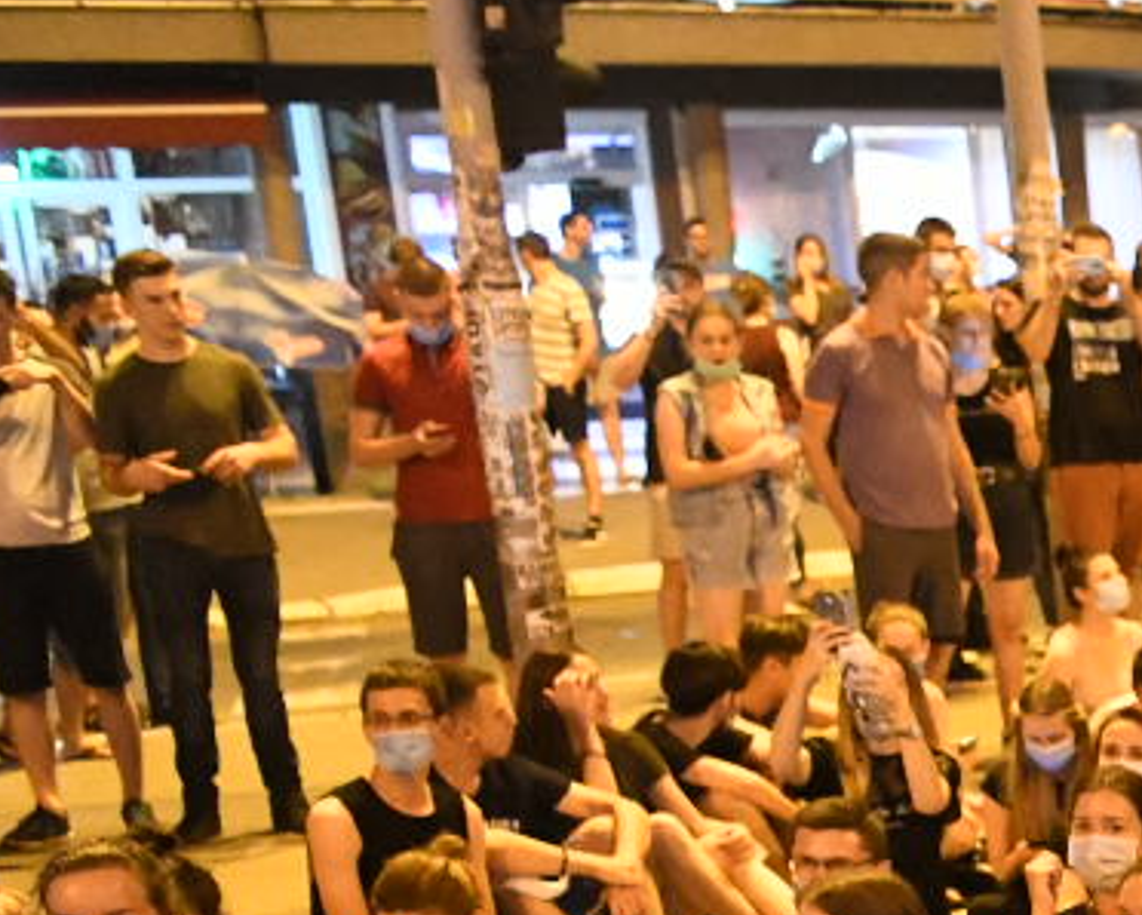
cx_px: 2358
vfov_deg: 14.5
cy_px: 1437
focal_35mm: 98
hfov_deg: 15.3
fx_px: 3314
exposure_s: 1/60
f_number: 3.5
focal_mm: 24
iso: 10000
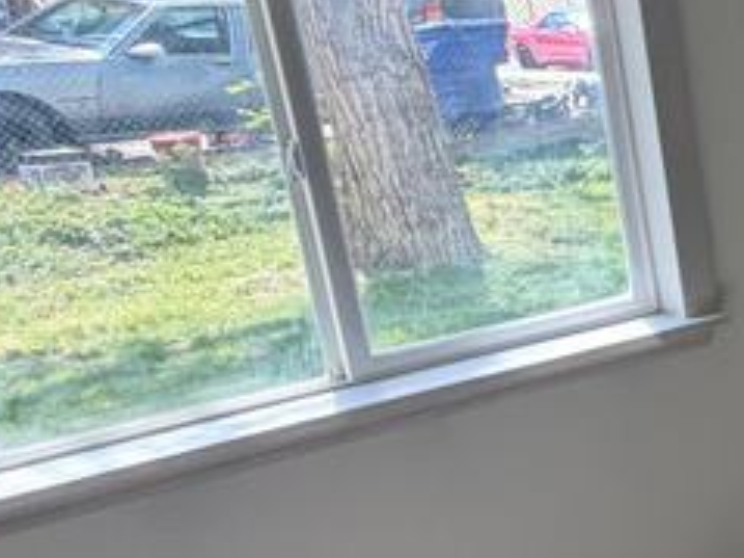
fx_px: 1289
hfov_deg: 21.9
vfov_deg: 24.4
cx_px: 1301
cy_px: 293
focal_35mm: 60
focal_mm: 2.22
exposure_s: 1/121
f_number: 2.2
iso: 125
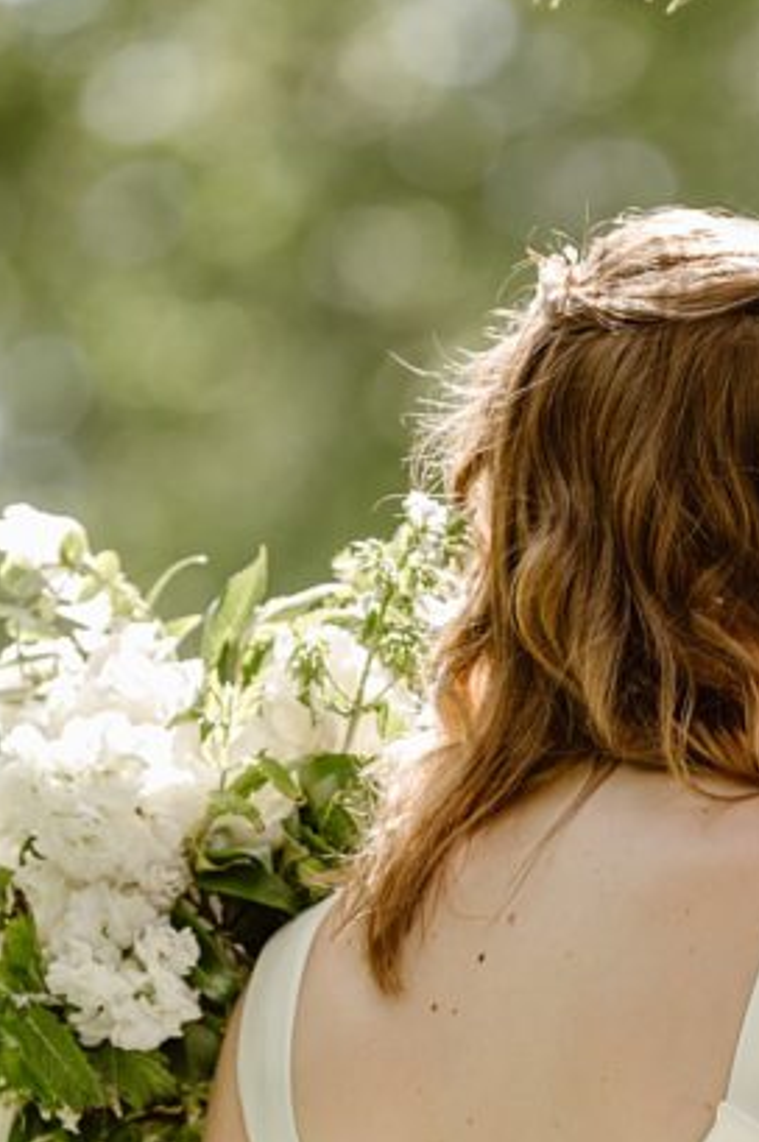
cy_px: 927
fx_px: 13874
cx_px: 703
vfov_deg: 4.7
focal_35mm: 438
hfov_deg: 3.1
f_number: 2.8
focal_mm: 175
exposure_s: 1/640
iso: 250
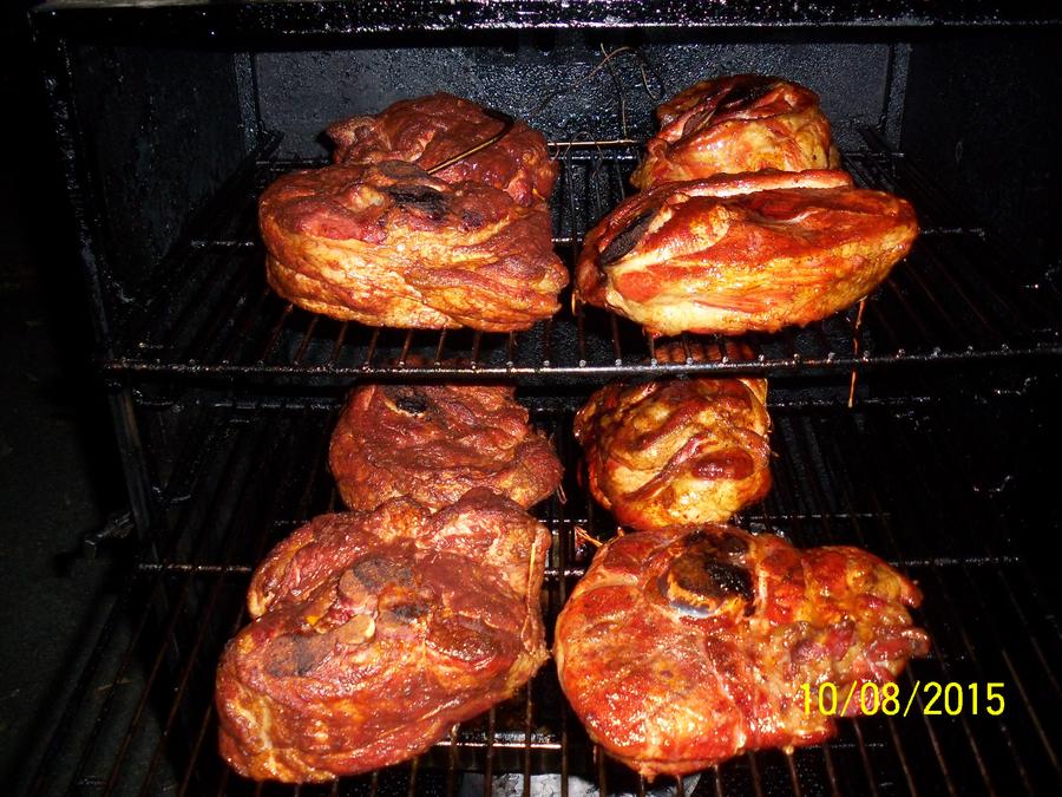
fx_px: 1166
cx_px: 531
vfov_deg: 37.7
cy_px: 398
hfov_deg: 49.0
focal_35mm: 38
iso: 200
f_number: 3.5
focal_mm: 6.3
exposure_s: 1/60
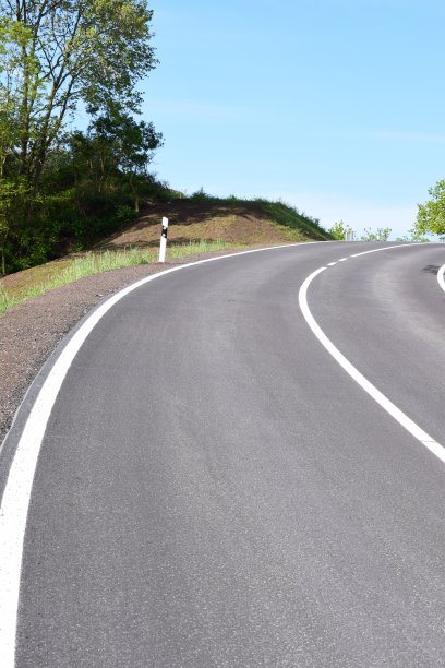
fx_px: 1530
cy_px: 334
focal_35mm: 82
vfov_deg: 24.6
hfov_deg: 16.6
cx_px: 222
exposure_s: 1/500
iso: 400
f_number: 11
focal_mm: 55
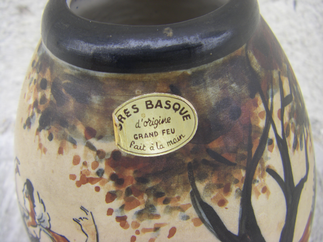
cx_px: 162
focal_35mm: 38
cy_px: 121
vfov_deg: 37.7
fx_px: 355
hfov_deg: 49.0
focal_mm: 6.3
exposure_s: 1/60
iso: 64
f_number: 3.5
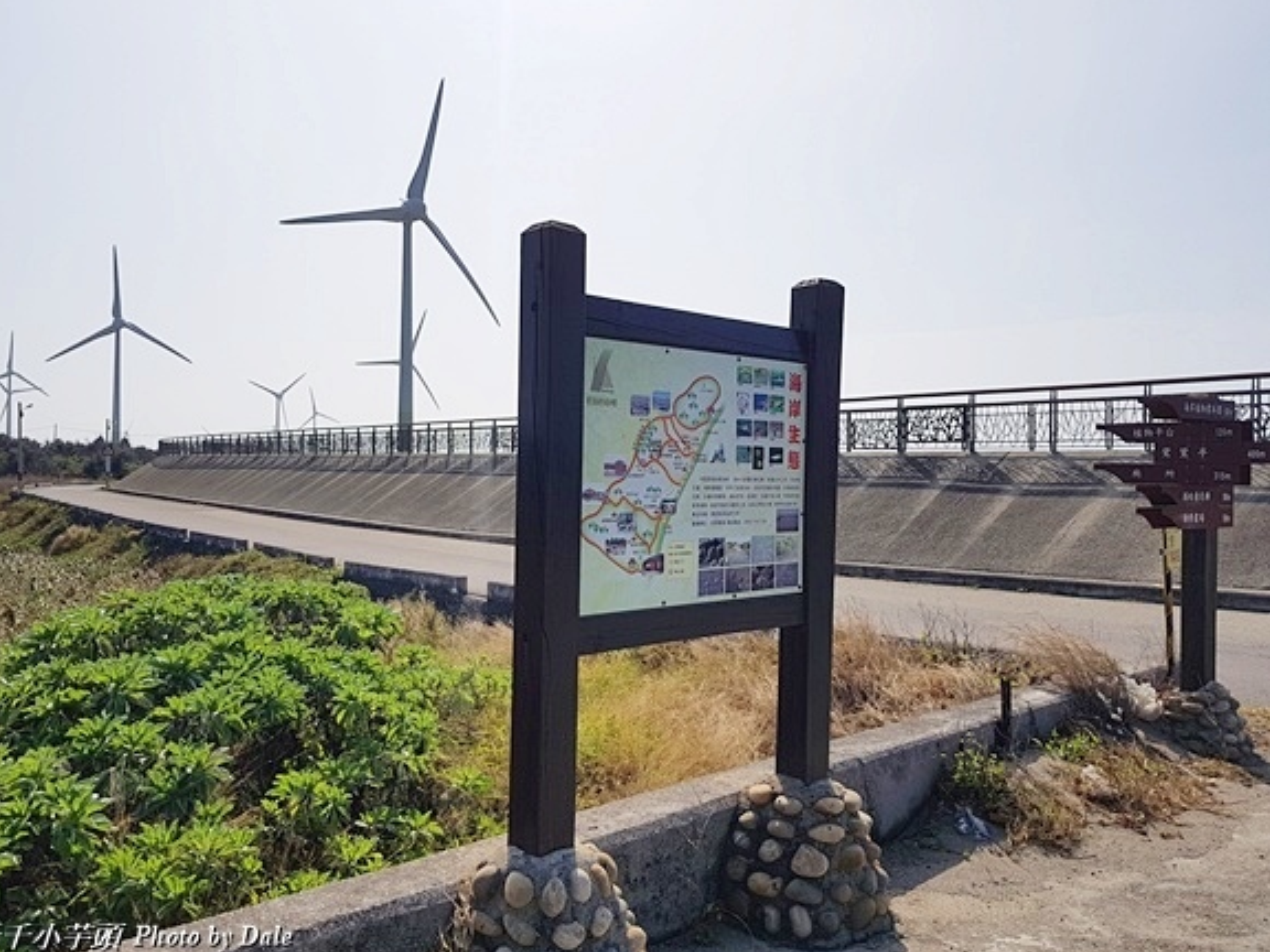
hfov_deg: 63.4
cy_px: 466
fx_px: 1027
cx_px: 593
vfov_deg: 49.7
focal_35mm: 28
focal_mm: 4.3
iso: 40
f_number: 1.7
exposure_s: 1/7072
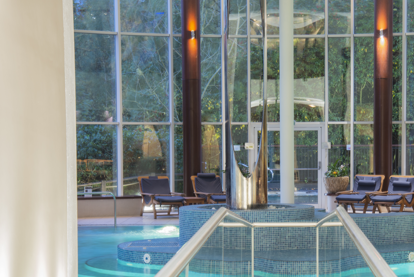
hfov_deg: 18.7
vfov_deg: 12.6
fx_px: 1254
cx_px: 290
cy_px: 192
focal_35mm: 109
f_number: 14
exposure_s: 10
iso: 160
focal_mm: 65
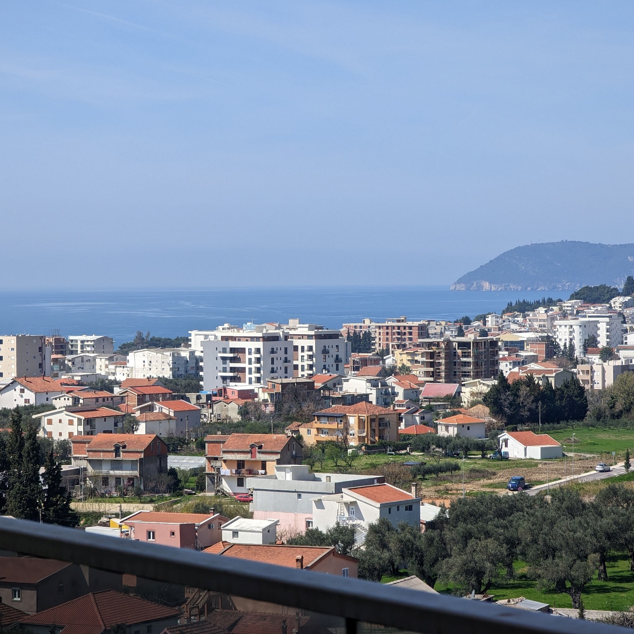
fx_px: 2549
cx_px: 355
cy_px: 316
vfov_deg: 14.2
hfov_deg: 14.2
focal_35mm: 123
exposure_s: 1/464
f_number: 3.5
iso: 30
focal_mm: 19
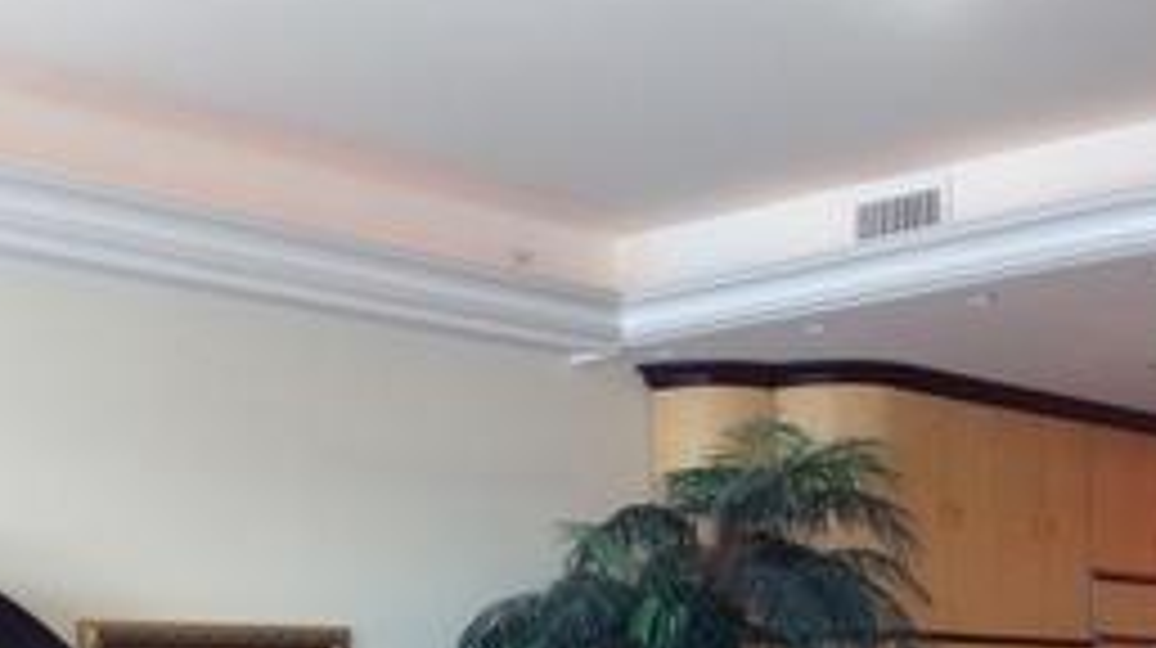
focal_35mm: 84
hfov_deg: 25.2
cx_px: 769
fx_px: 2572
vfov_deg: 13.7
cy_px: 909
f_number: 2.4
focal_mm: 4.12
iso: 50
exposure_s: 1/40
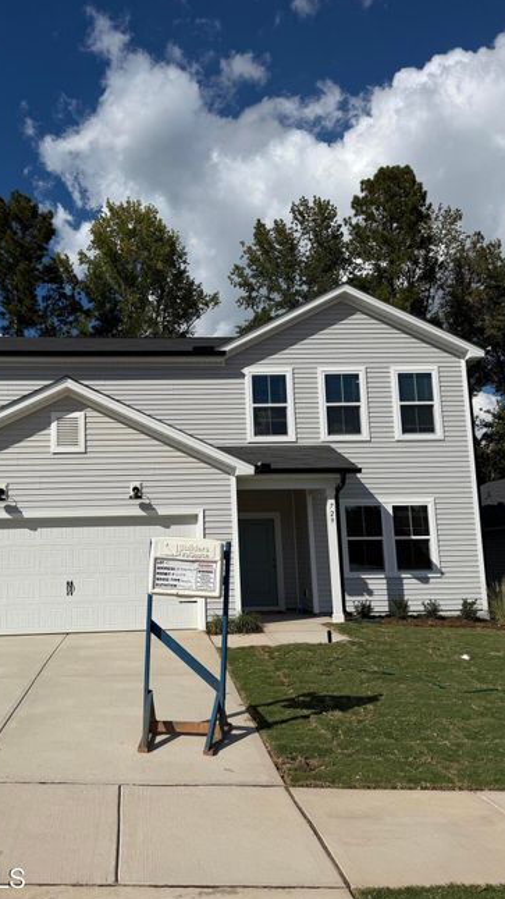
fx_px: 643
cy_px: 457
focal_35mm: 27
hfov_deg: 42.4
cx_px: 175
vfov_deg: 69.9
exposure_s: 1/14286
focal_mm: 6.76
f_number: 1.78
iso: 80
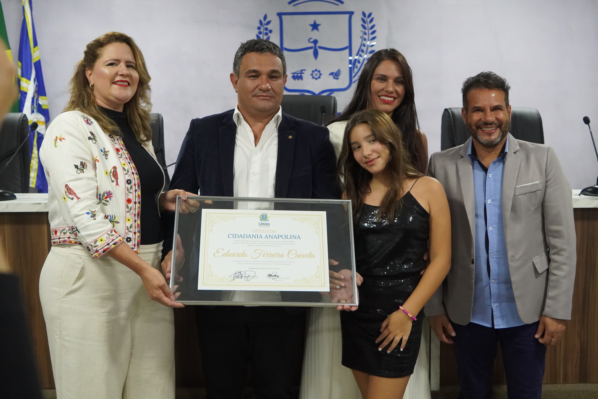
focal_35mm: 44
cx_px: 299
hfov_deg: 45.0
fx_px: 723
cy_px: 200
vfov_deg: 30.8
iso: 4000
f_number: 4
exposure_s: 1/160
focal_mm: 29
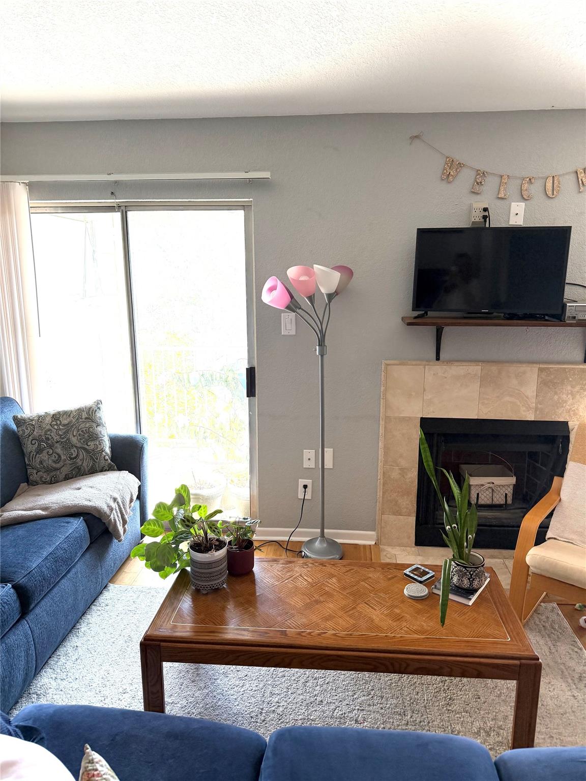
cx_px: 293
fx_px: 542
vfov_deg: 71.6
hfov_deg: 56.8
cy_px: 390
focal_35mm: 24
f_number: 1.78
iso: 160
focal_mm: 6.76
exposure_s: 1/220
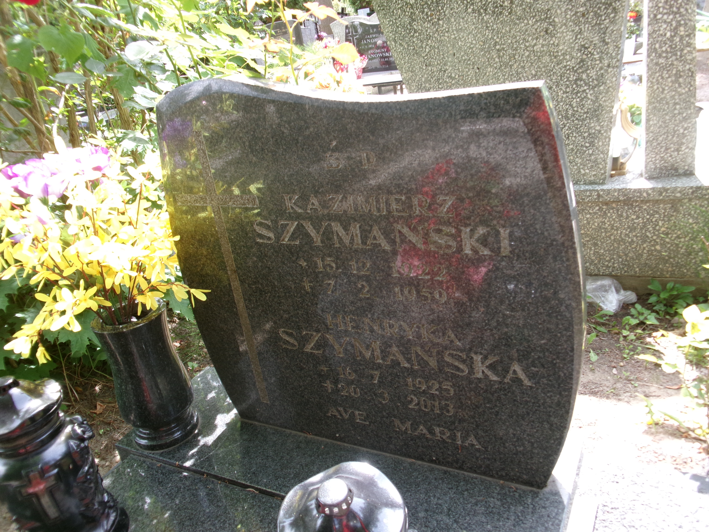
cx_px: 354
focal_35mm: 28
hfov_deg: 63.4
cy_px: 266
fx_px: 573
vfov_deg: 49.7
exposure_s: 1/70
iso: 100
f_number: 3.9
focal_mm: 5.1
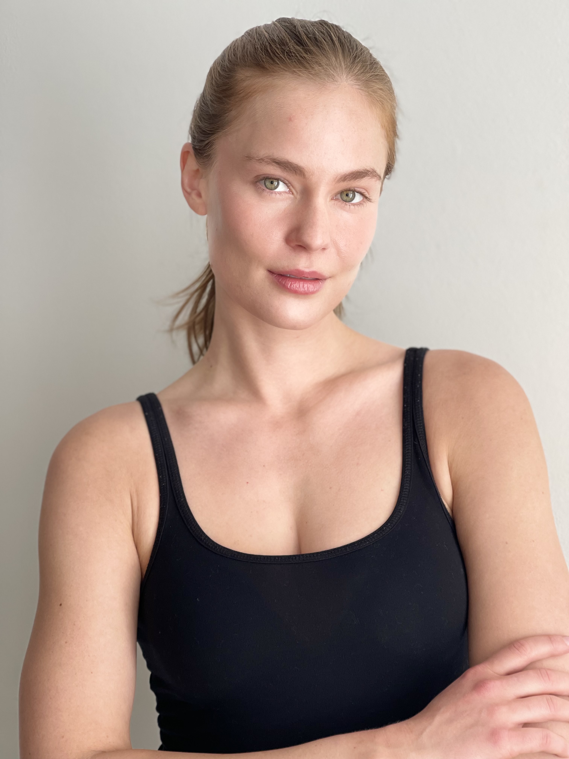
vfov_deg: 30.3
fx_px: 1403
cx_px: 284
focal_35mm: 64
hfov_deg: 22.9
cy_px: 380
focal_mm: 7.5
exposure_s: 1/121
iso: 50
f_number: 2.2
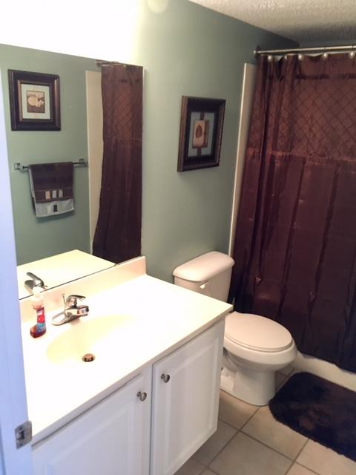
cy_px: 238
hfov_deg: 48.2
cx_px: 178
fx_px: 398
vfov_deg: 61.7
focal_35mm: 29
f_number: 2.2
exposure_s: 1/17
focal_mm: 4.15
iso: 200
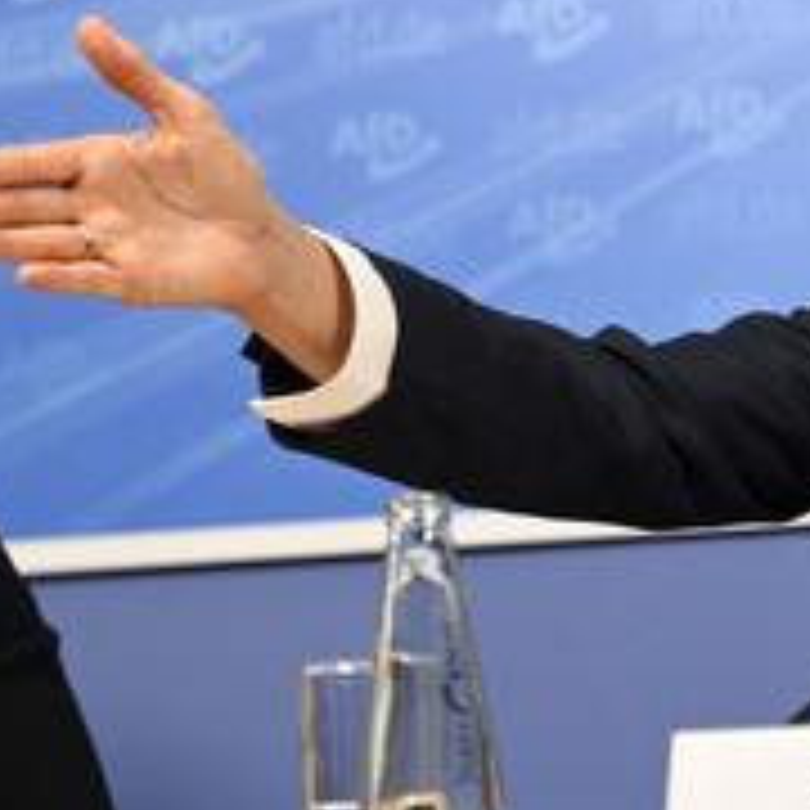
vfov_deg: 6.3
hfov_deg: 6.3
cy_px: 428
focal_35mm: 277
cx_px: 848
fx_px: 7333
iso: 3200
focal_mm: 130
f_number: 5.6
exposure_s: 1/640
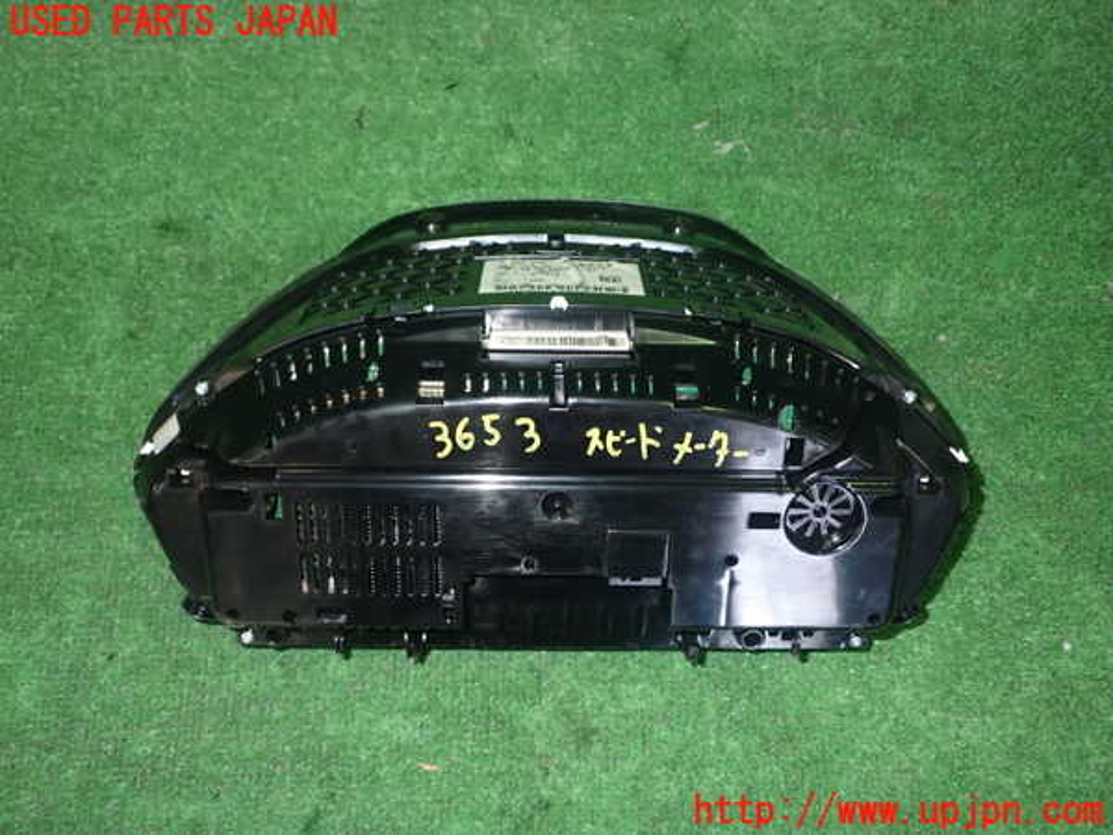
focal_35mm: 32
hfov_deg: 56.8
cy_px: 418
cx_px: 556
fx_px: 1029
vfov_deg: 44.2
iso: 800
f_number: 7.1
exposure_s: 1/30
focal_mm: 5.79
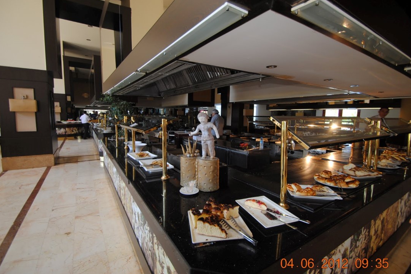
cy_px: 139
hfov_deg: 96.7
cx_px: 212
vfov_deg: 73.7
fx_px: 183
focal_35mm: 16
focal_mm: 10
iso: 200
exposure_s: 1/60
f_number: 3.5
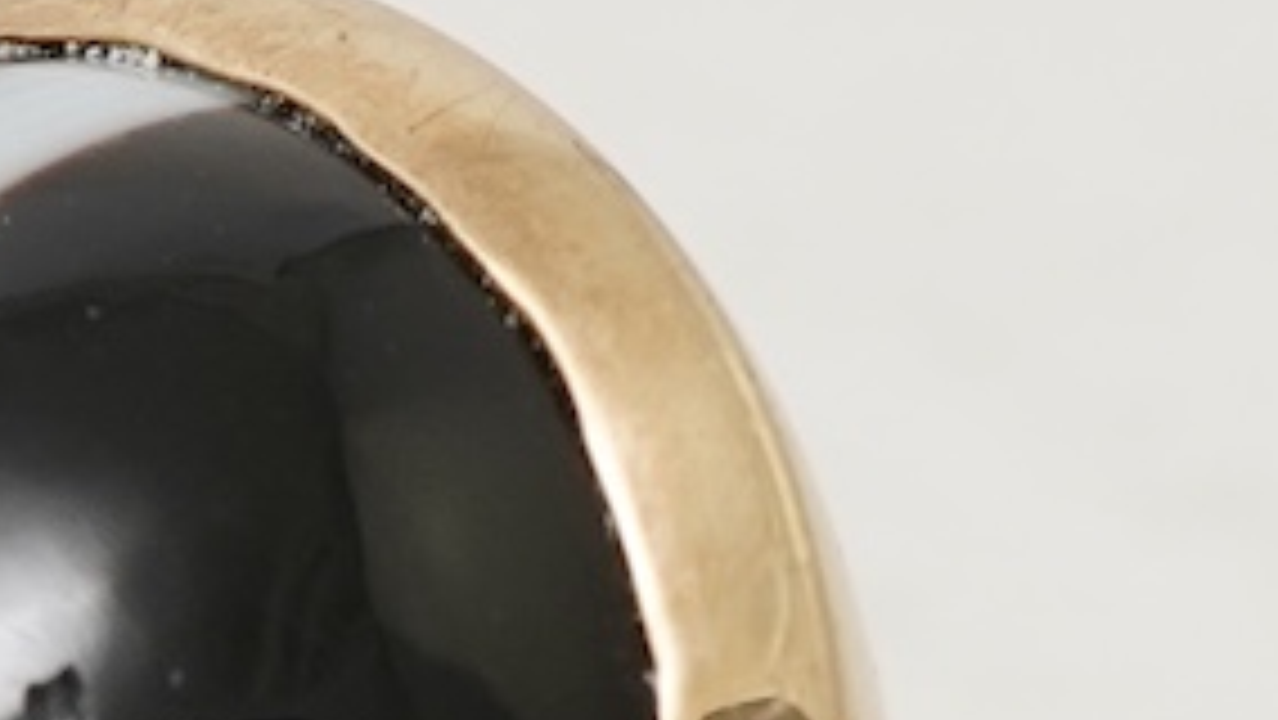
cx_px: 317
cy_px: 1611
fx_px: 10136
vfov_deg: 4.0
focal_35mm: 299
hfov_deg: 7.2
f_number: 22
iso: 500
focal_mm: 30
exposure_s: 1/100
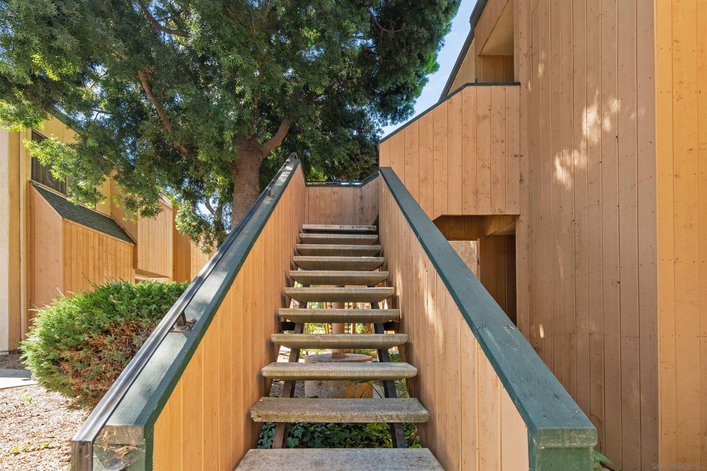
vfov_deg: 73.7
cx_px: 354
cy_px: 236
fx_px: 314
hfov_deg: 96.7
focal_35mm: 16
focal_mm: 16
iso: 100
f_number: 9
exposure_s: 1/25
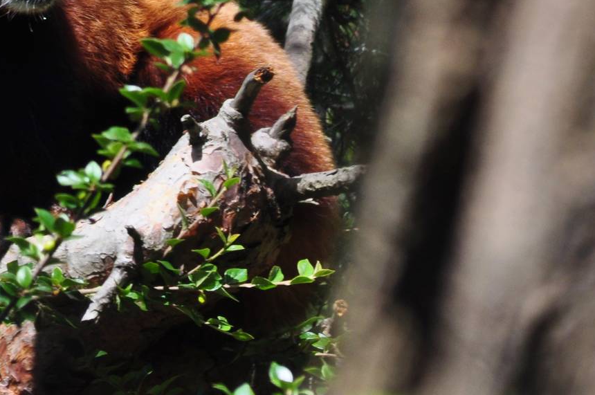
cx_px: 150
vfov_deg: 1.6
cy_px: 55
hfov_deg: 2.5
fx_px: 13815
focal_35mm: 837
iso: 320
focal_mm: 300
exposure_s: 1/250
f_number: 10
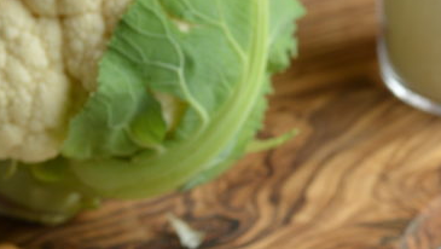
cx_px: 206
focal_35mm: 462
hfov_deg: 4.7
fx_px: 5412
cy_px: 285
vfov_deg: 2.6
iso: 200
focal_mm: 105
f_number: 8
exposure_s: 1/10
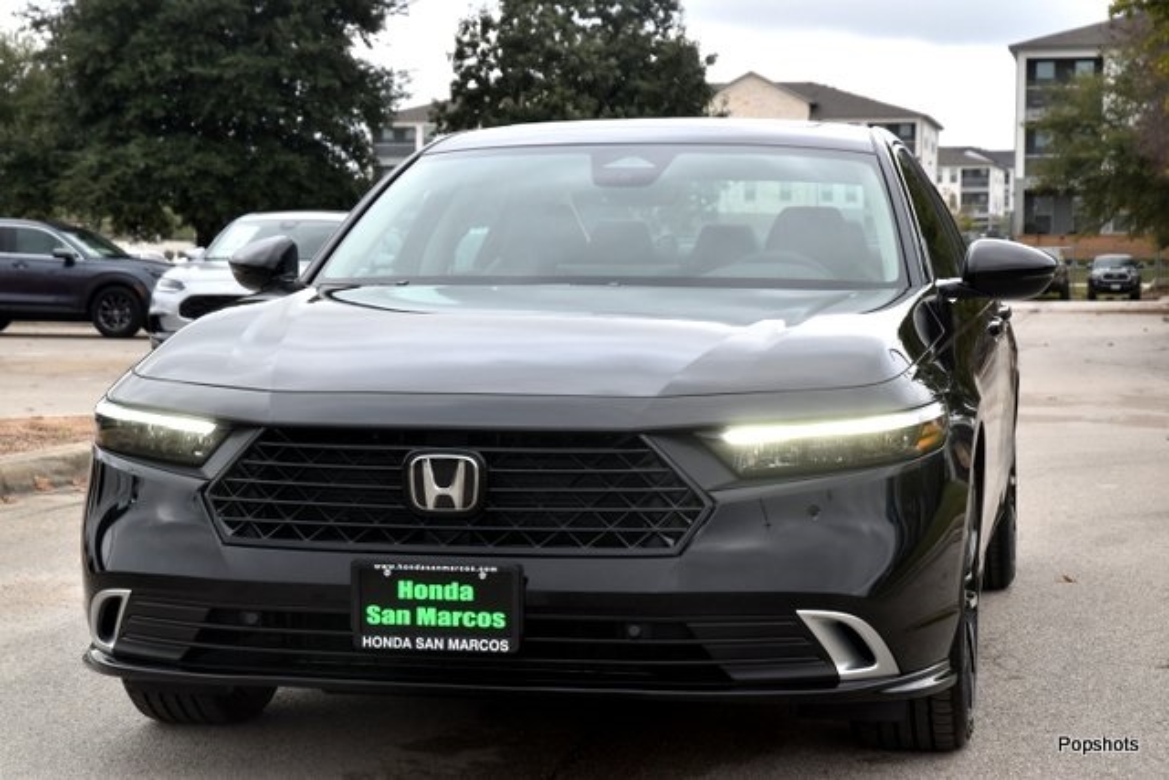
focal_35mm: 78
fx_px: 2533
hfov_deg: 26.0
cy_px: 390
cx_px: 584
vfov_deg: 17.5
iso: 360
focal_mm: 52
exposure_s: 1/250
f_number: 8
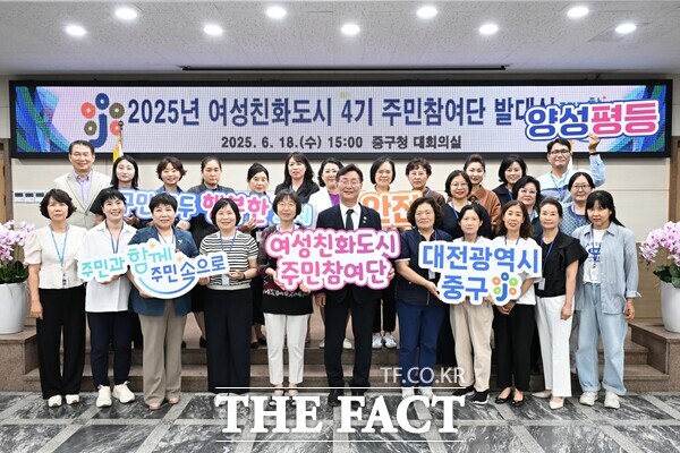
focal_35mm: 26
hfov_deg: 68.4
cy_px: 226
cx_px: 340
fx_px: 501
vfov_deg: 48.7
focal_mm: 26.5
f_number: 5.6
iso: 2500
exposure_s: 1/100
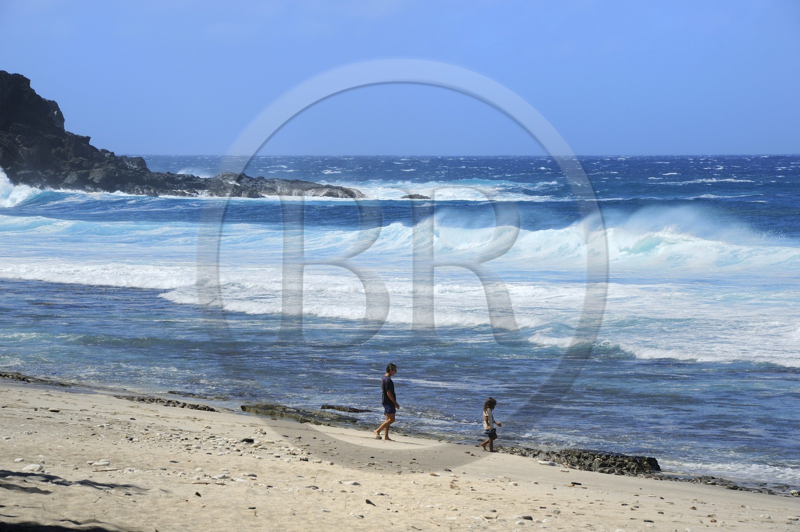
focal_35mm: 200
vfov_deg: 6.9
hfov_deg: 10.3
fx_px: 4441
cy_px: 266
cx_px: 400
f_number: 16
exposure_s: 1/250
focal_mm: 200
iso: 200
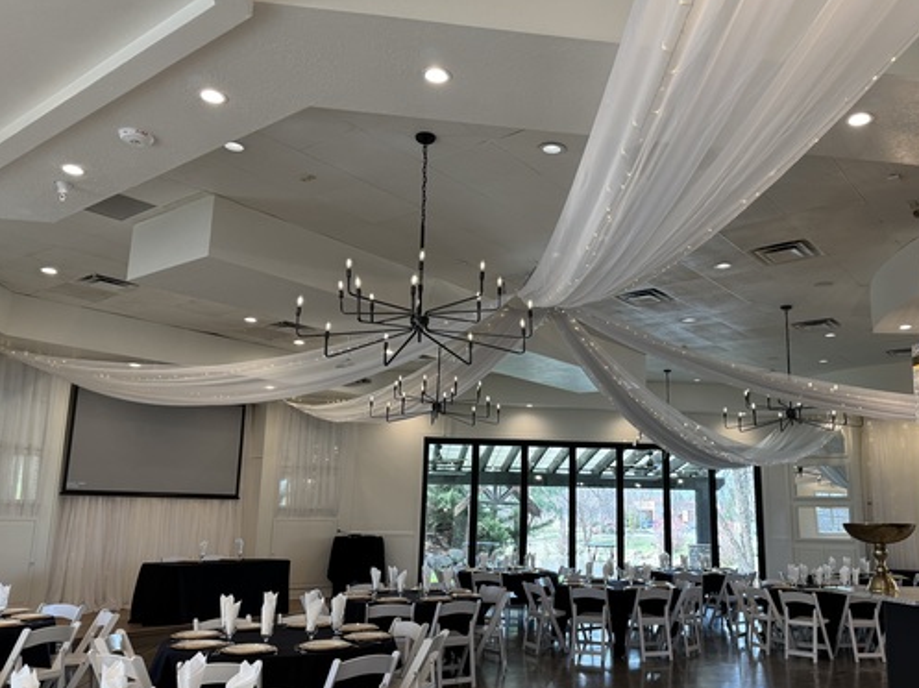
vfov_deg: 48.2
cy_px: 362
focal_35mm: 29
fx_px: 769
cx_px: 547
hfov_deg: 61.2
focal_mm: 6.76
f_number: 1.78
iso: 125
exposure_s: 1/120
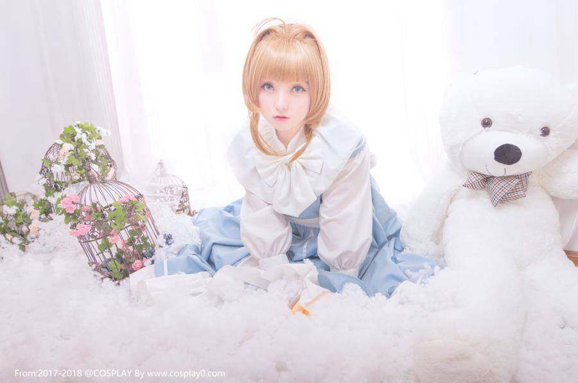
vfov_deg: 43.4
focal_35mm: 30
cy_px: 192
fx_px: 481
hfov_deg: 62.0
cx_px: 289
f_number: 4
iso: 100
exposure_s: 1/250
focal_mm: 20
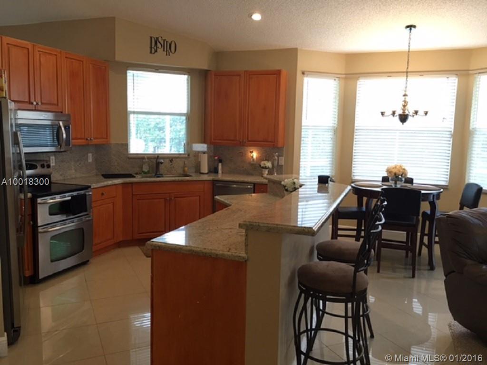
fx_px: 408
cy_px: 182
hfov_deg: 61.7
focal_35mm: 29
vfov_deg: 48.2
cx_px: 244
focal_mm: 4.15
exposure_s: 1/15
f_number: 2.2
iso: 40
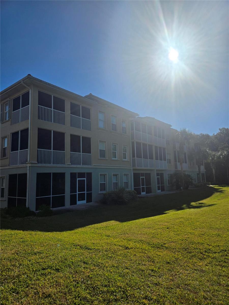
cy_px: 152
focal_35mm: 23
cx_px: 114
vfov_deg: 73.9
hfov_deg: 58.9
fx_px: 203
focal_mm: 5.4
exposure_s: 1/14649
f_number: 1.8
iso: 25
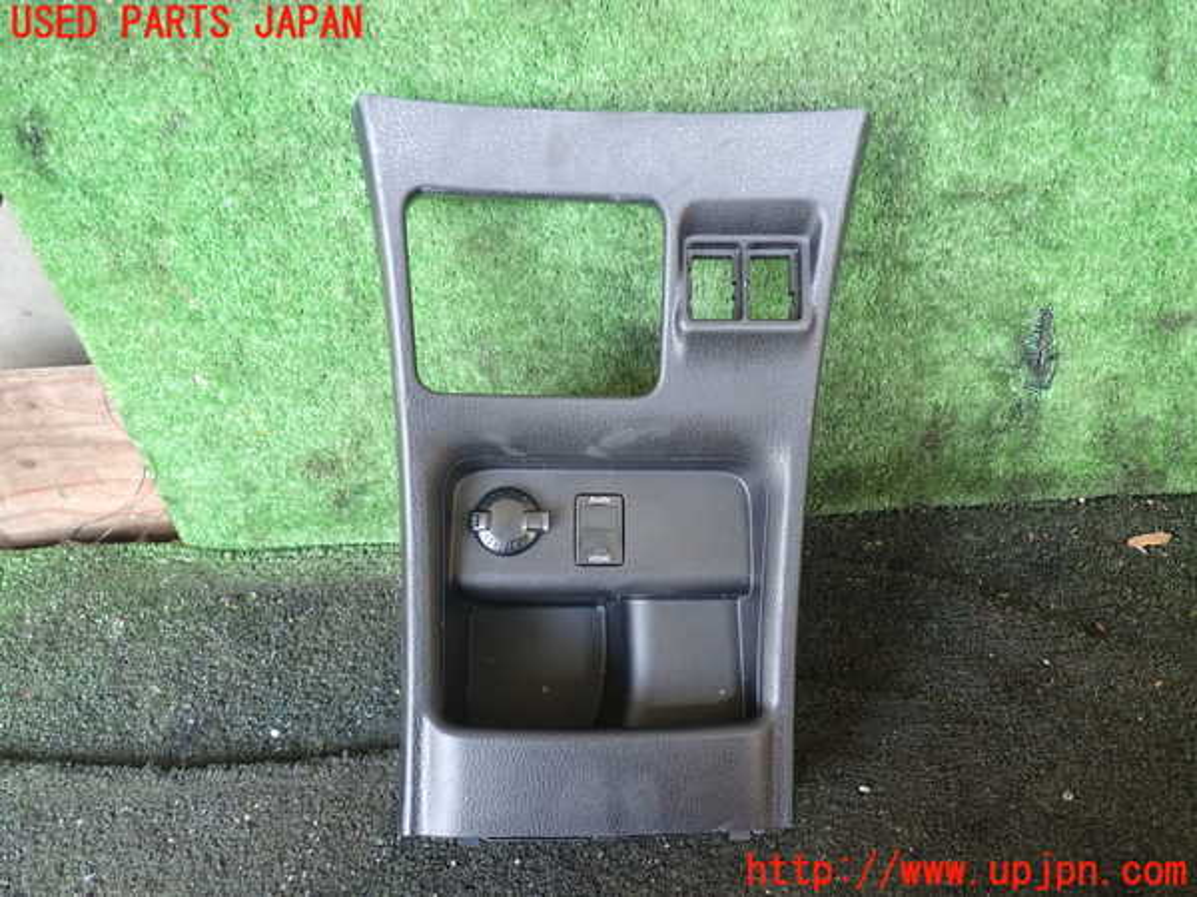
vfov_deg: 46.8
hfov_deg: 60.0
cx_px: 598
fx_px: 1037
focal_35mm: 30
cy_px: 448
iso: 200
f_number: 2.3
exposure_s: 1/30
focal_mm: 5.4
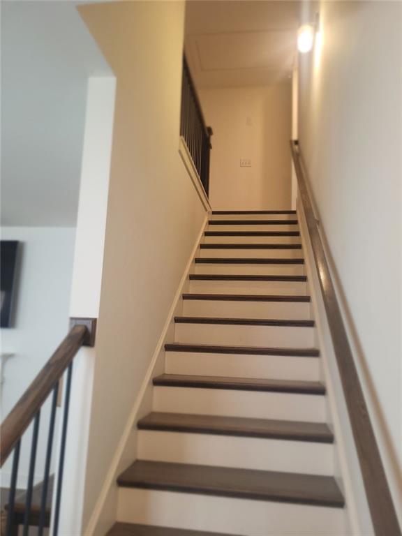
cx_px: 201
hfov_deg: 53.1
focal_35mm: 26
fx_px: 403
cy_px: 268
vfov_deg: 67.3
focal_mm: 5.4
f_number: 1.8
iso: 125
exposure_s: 1/60
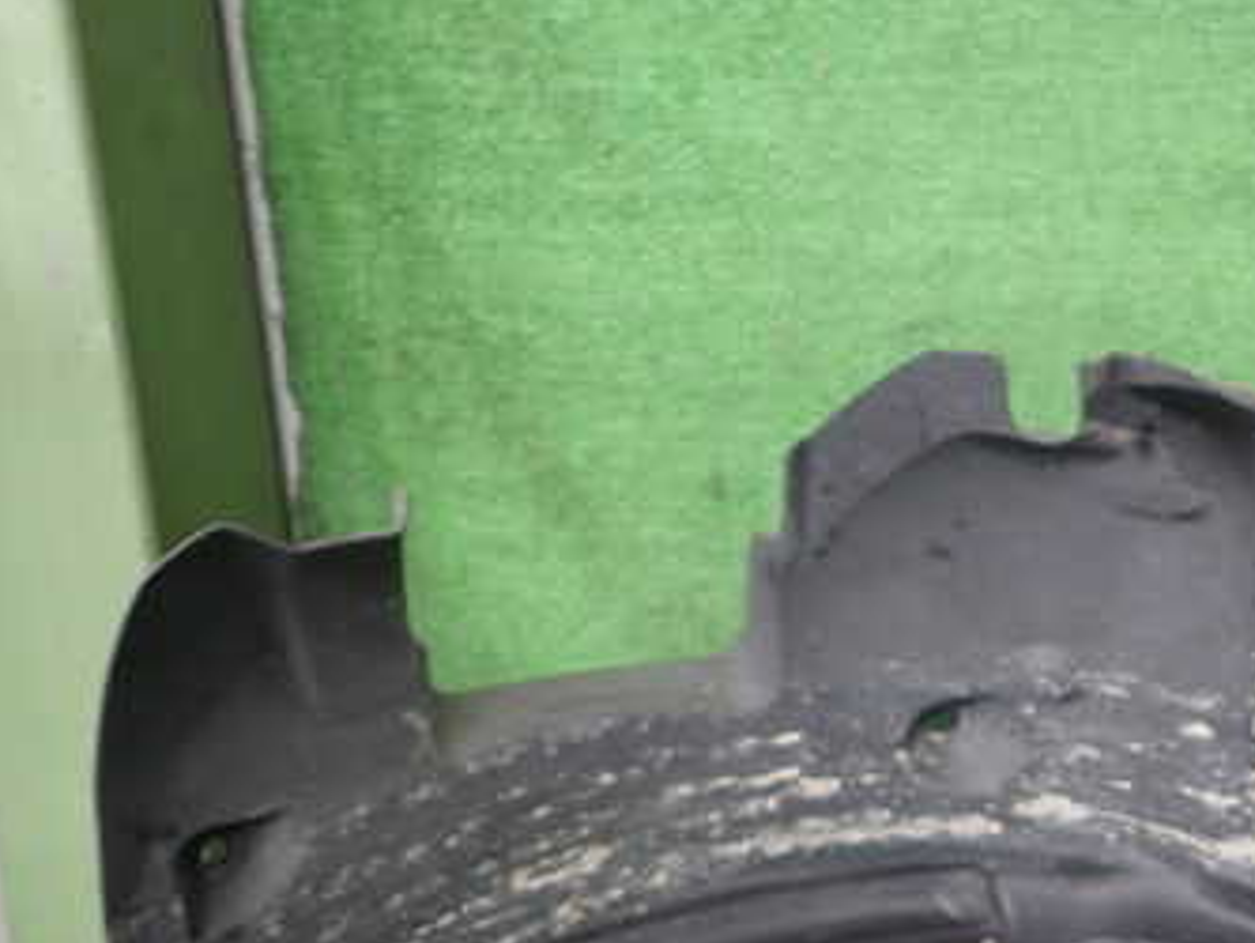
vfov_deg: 32.0
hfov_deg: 39.9
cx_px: 1055
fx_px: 1632
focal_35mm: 45
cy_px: 596
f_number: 2
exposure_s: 1/50
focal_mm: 4.5
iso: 200
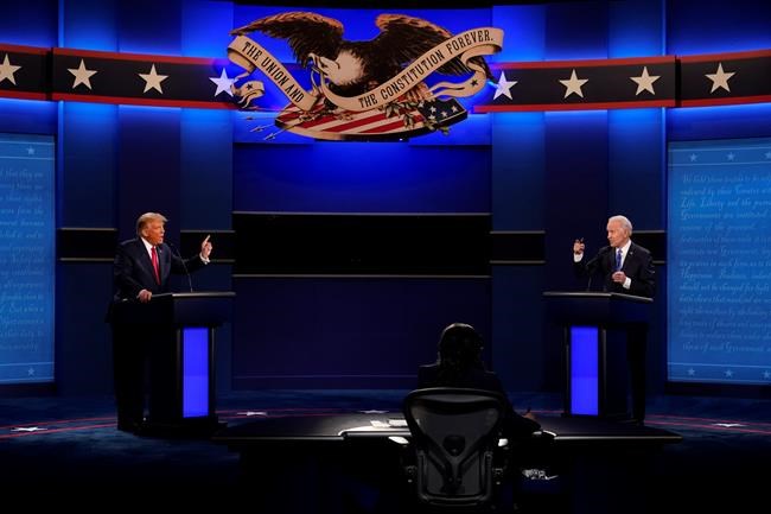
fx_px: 1499
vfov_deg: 19.4
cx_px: 386
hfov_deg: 28.9
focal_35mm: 70
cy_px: 257
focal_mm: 70
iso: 4000
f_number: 4
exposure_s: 1/400
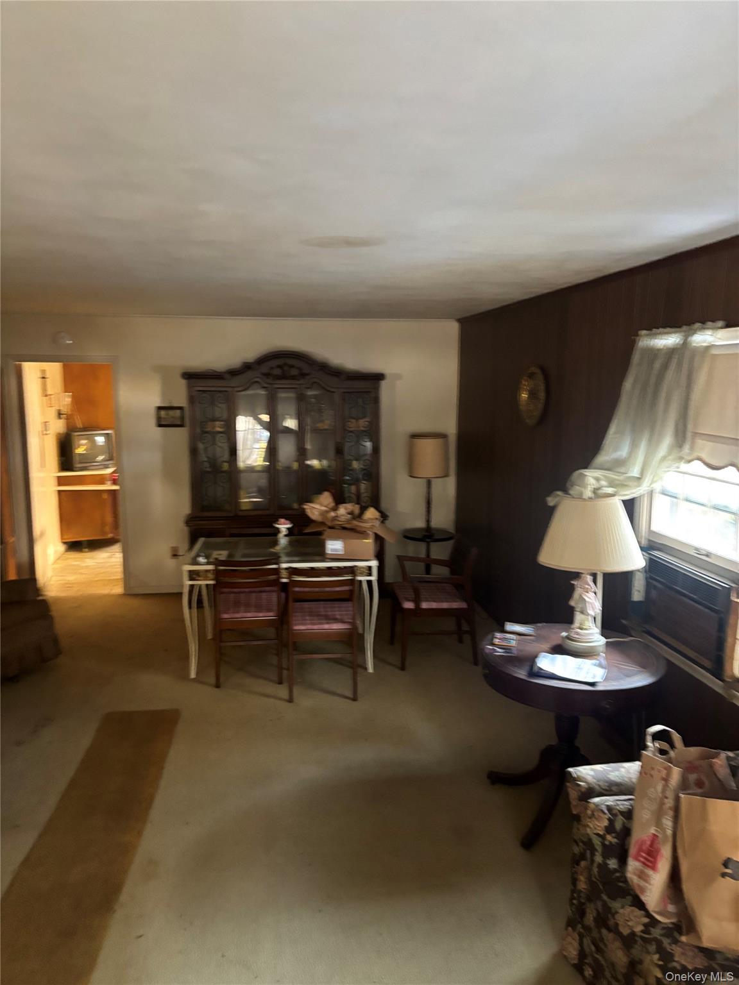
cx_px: 370
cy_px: 492
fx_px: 740
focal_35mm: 26
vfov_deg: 67.3
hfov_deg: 53.1
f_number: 1.6
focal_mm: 5.96
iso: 640
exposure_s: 1/33
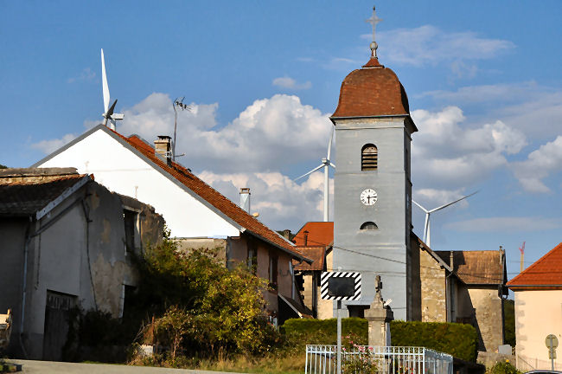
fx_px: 1684
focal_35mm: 108
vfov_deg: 12.7
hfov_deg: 18.9
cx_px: 281
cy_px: 187
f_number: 11
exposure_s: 1/2000
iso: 640
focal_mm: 72
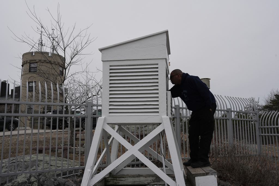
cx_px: 140
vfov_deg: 38.9
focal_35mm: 34
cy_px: 93
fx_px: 263
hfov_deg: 55.8
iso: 400
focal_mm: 34
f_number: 10
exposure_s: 1/1000
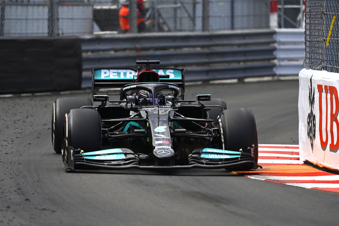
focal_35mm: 390
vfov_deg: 3.5
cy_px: 113
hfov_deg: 5.3
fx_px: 3673
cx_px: 170
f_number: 5.6
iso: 400
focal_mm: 390
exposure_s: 1/1600
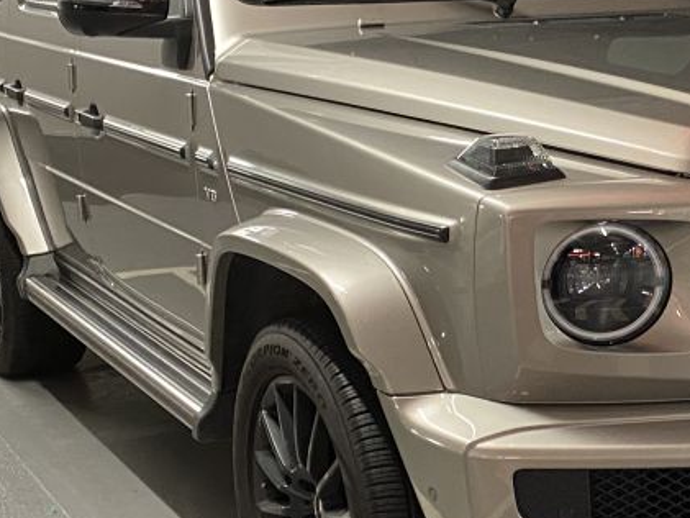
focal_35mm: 79
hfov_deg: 23.9
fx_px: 1575
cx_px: 649
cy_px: 241
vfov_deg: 18.7
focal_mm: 4.25
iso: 500
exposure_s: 1/50
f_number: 1.8
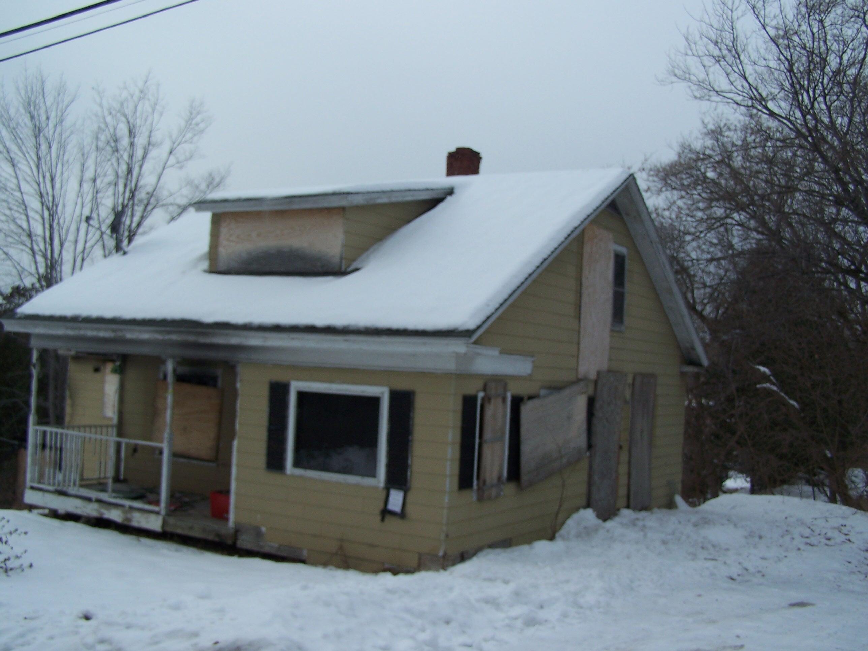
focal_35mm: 38
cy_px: 326
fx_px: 953
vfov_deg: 37.7
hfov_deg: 49.0
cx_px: 434
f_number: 4
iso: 80
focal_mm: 6.3
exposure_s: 1/750
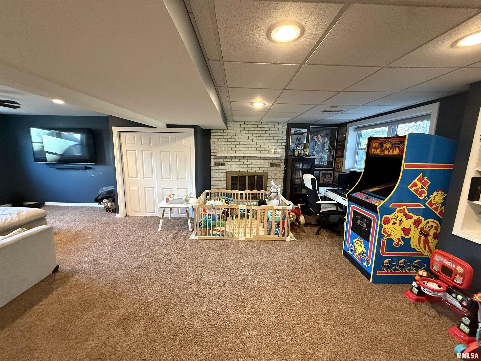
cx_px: 240
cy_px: 180
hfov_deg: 102.1
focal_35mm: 14
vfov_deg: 85.7
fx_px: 195
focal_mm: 2.22
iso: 640
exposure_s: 1/60
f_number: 2.2
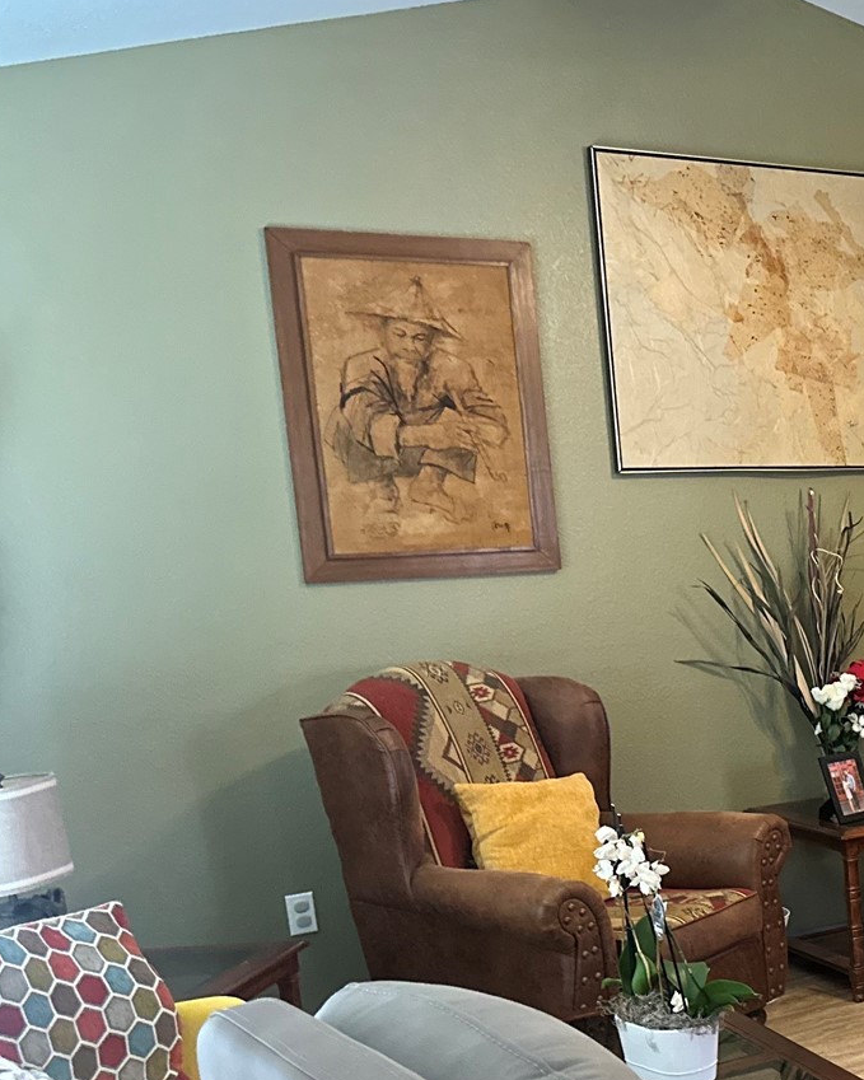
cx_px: 1213
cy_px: 751
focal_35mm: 53
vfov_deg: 34.9
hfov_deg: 24.0
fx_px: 1694
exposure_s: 1/60
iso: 800
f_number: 1.78
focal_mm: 6.86
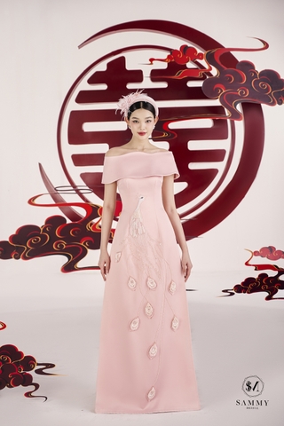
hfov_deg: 19.5
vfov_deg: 28.8
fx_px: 828
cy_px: 213
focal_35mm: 70
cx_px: 142
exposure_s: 1/160
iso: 160
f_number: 4
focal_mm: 70
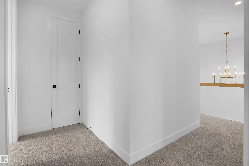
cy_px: 83
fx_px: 118
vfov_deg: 70.4
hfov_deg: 93.3
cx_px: 124
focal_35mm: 17
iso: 1000
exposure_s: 1/15
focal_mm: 17
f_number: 8
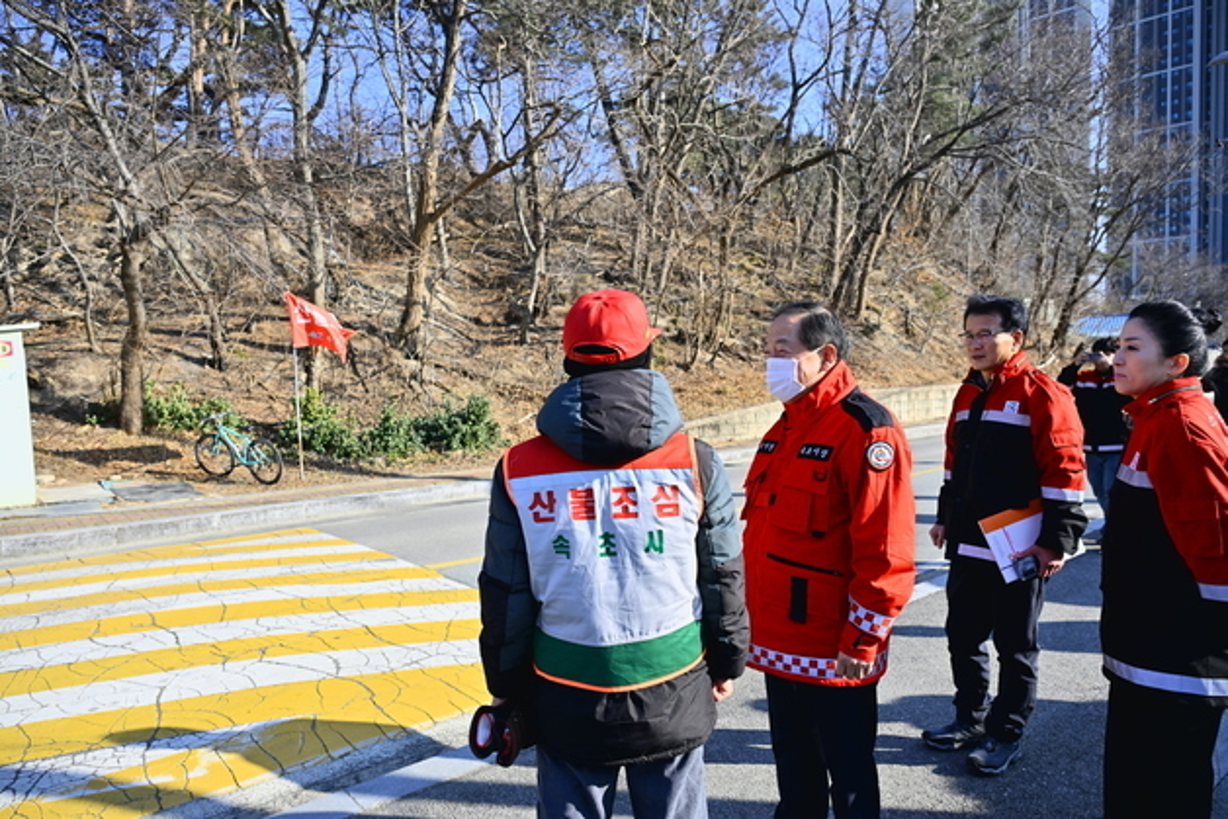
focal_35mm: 24
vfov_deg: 53.2
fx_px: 819
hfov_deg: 73.7
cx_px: 614
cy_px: 410
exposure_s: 1/800
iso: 100
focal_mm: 24
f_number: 4
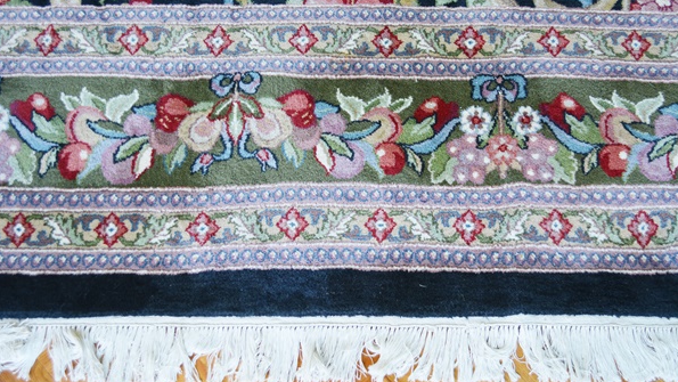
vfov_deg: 31.2
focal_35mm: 38
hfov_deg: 52.8
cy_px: 186
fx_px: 683
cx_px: 341
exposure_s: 1/60
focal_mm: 24
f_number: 4
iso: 400
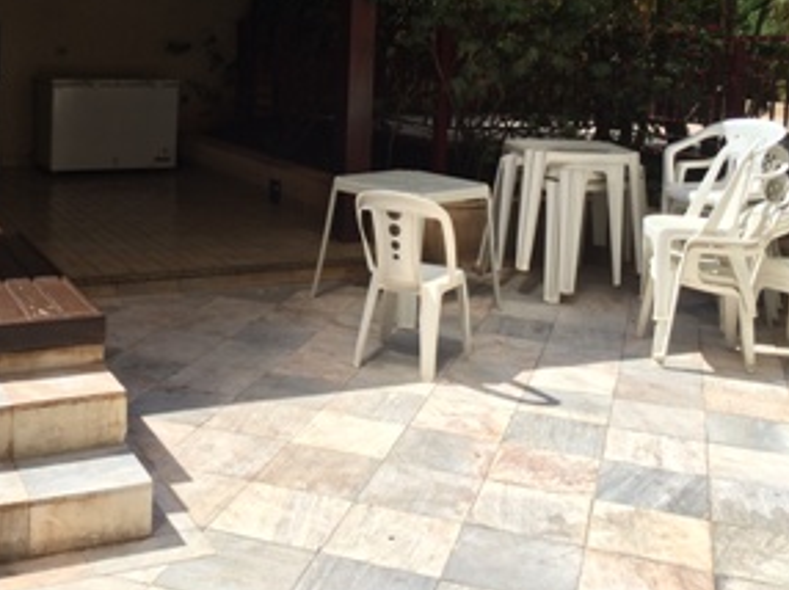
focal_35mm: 47
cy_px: 135
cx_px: 279
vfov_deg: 30.2
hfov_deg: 40.1
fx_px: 1070
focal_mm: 4.12
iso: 32
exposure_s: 1/1580
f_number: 2.2
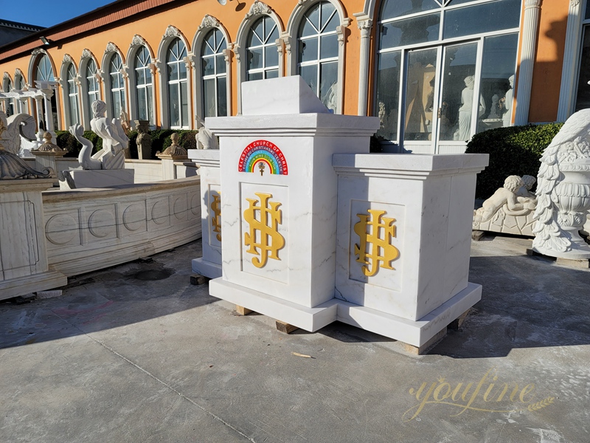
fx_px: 426
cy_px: 222
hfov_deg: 69.4
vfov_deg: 54.9
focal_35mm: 25
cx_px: 295
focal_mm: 7
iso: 20
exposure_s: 1/1853
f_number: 1.8
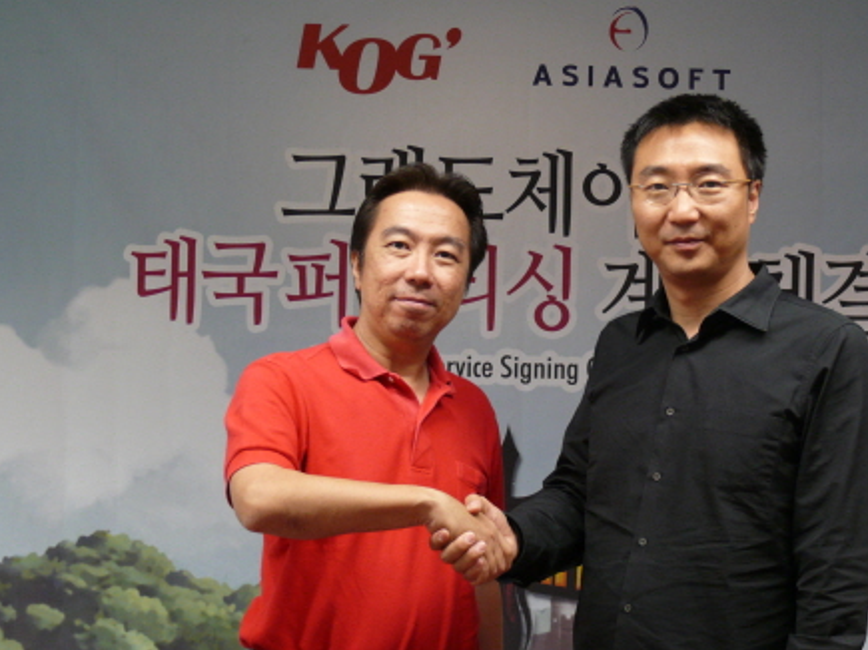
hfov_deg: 25.6
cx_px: 499
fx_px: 1905
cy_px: 372
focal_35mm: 76
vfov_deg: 19.4
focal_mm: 12.1
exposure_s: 1/15
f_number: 3.2
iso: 200
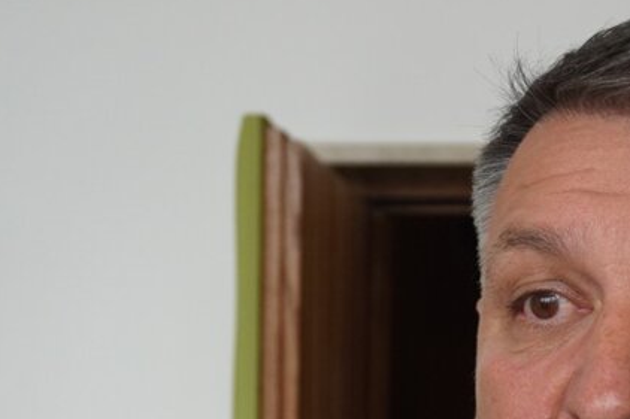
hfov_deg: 19.3
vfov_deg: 13.2
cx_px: 664
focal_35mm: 102
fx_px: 1784
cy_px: 451
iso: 800
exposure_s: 1/500
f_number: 4.5
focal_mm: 28
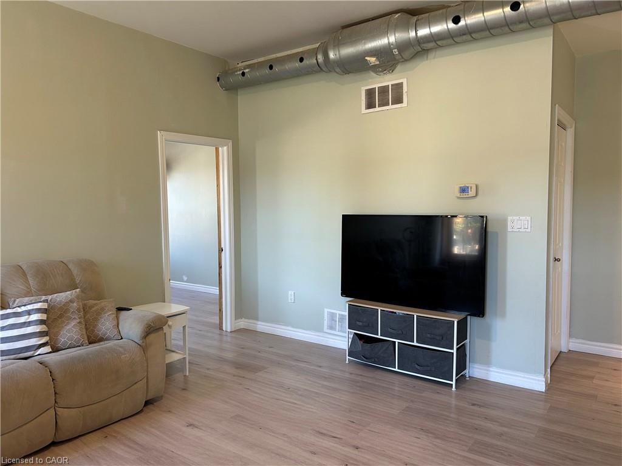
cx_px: 311
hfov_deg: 67.3
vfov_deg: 53.1
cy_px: 233
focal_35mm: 26
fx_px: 467
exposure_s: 1/60
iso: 100
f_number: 1.5
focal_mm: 5.7
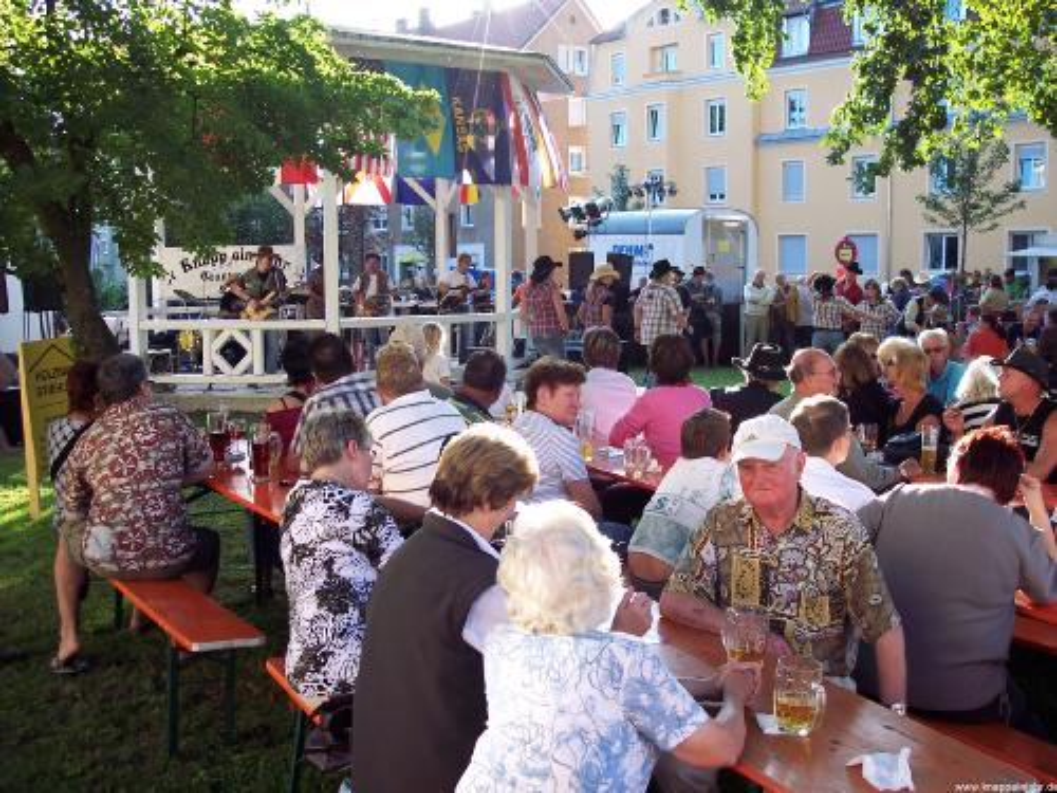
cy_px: 396
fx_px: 1191
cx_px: 528
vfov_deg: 36.8
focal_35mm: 39
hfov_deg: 47.9
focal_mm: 8
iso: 100
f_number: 3.4
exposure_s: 1/125
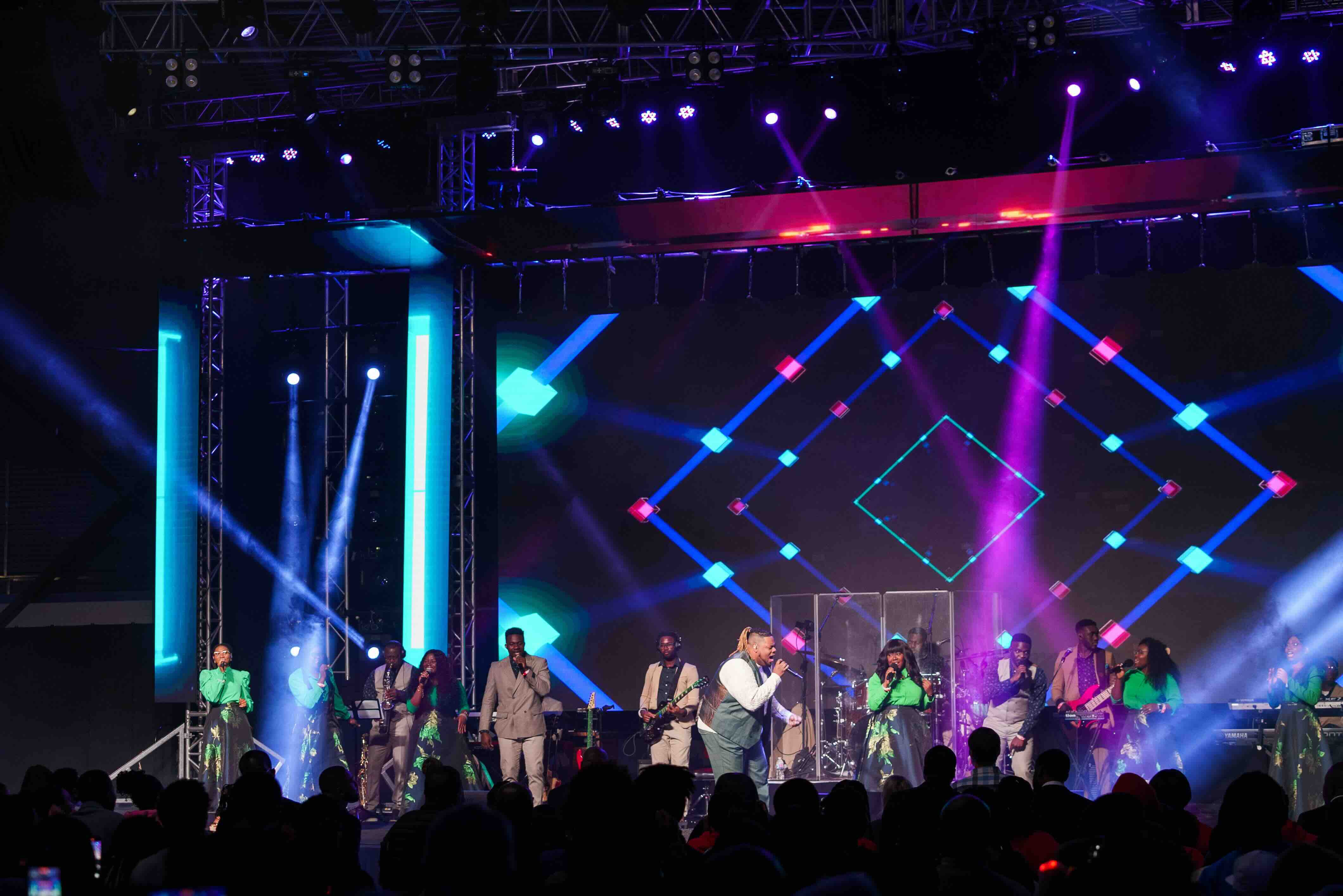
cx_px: 672
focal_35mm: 70
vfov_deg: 19.5
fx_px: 2613
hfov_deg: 28.8
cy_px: 448
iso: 1600
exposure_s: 1/125
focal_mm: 70
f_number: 4
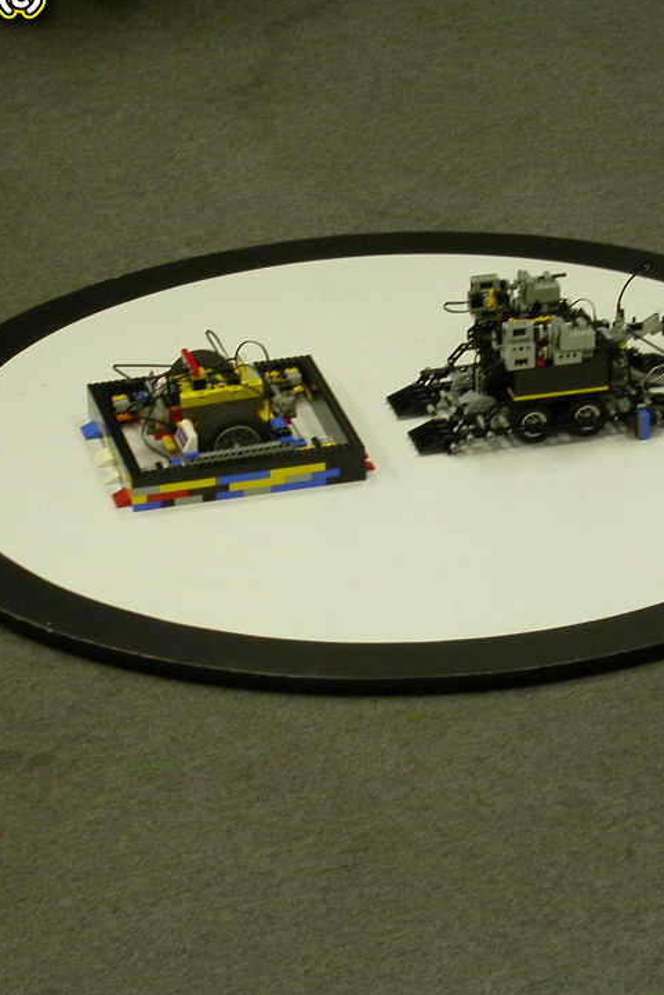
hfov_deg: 8.4
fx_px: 4535
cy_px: 501
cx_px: 381
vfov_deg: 12.5
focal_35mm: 164
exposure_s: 1/11.3
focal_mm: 23.1
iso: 100
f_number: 4.2
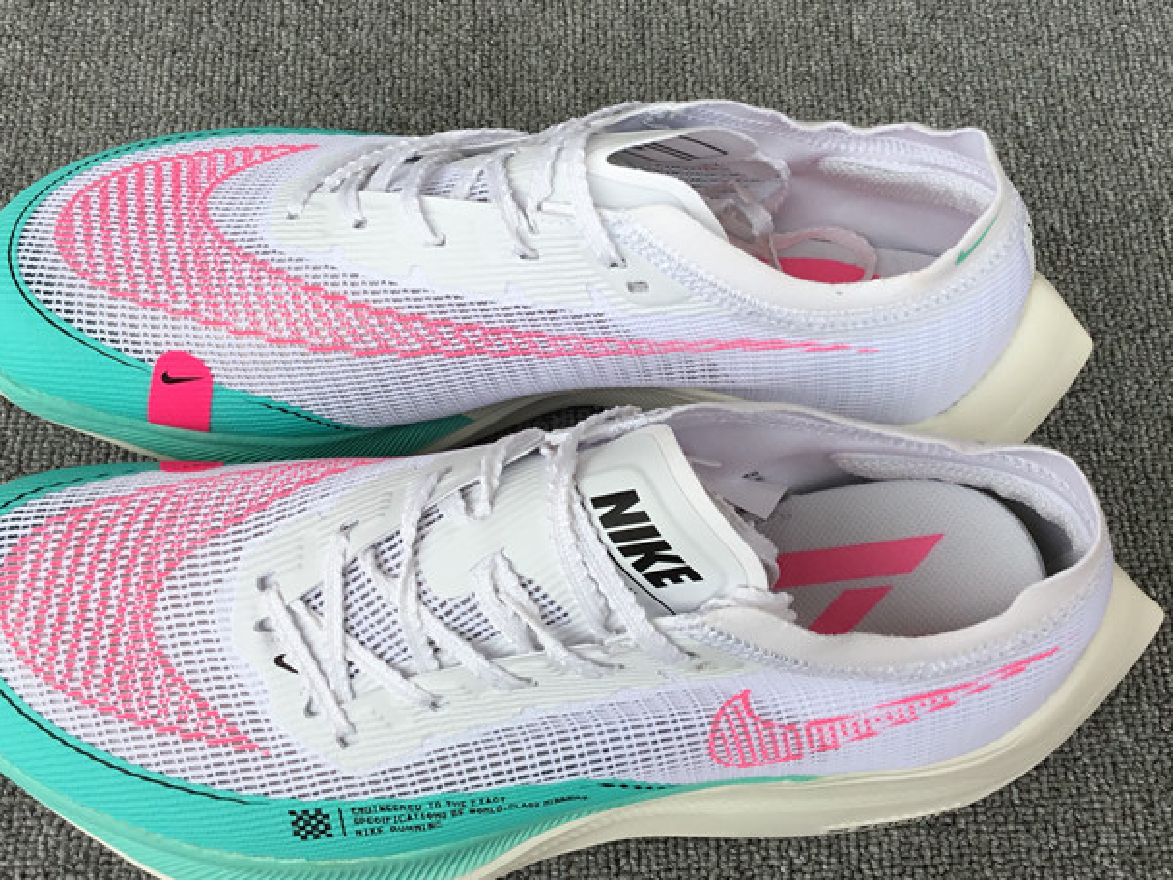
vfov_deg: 31.4
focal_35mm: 46
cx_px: 626
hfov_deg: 41.2
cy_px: 355
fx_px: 1558
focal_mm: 3.3
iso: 25
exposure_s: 1/179
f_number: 2.4
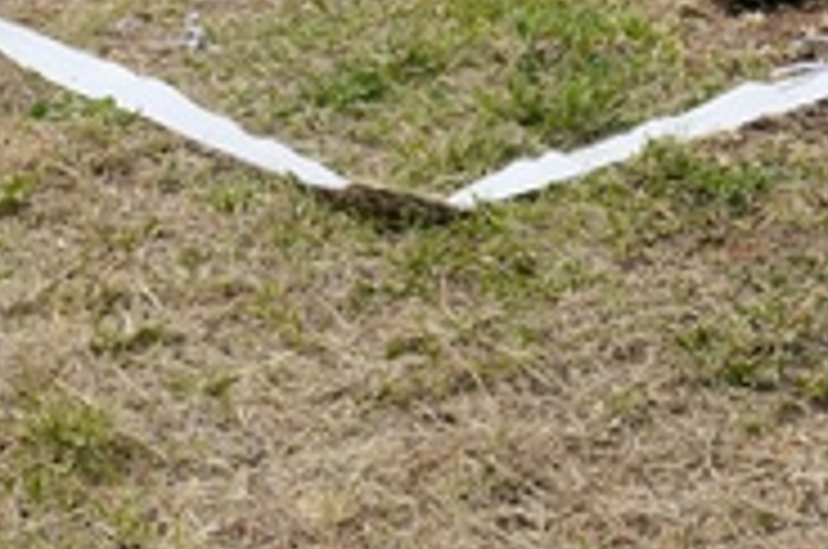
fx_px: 4225
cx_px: 508
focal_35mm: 184
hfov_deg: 11.2
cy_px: -893
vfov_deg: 6.9
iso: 400
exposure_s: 1/500
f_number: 13
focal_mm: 33
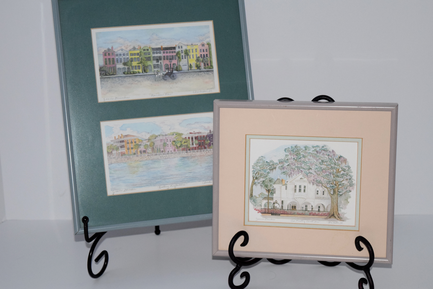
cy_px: 144
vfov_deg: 16.6
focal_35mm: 82
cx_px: 216
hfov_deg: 24.6
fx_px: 992
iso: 2200
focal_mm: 55
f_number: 5.6
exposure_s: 1/20
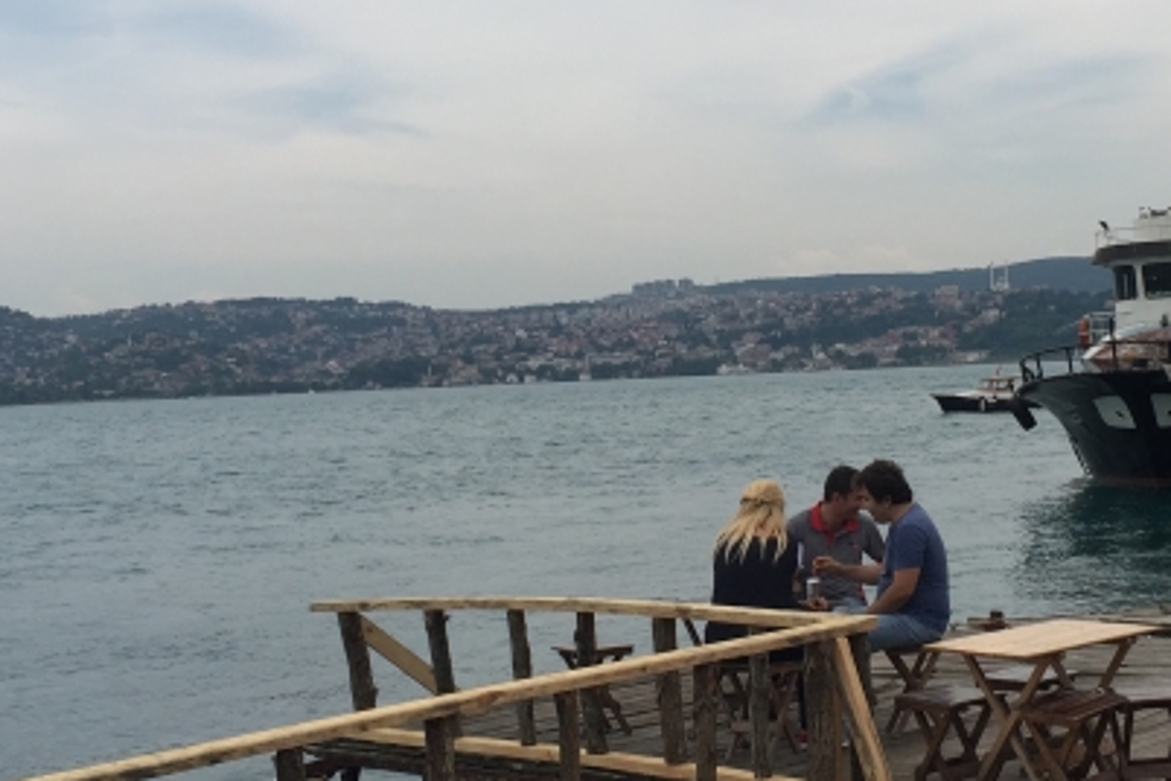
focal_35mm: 60
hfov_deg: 33.1
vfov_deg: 22.6
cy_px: 423
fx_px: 1952
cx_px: 772
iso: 32
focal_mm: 4.15
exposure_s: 1/2639
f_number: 2.2
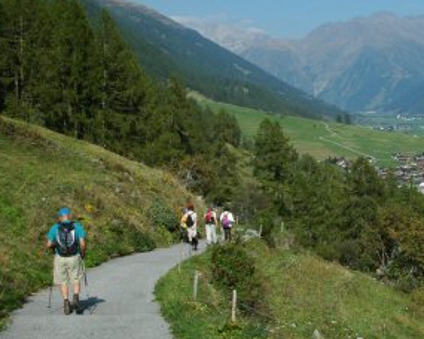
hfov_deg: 26.9
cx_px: 351
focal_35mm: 69
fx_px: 866
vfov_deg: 22.1
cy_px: 146
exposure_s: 1/125
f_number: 16
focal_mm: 28
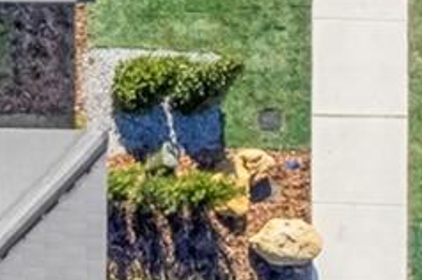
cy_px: 637
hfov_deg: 10.9
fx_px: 1733
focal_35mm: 148
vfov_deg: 8.5
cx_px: -707
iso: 150
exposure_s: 1/320
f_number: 2.8
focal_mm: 8.38
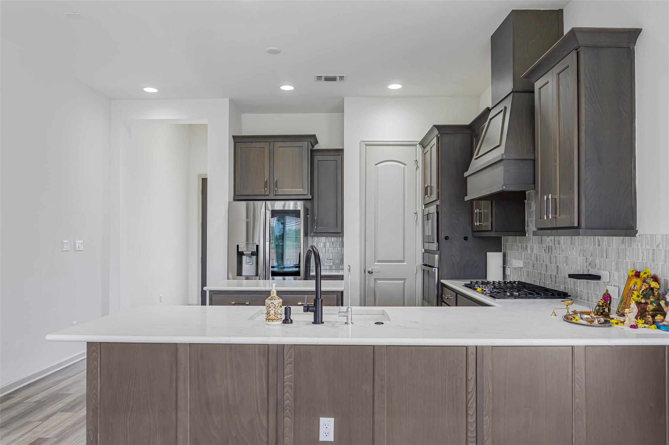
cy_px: 222
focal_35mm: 24
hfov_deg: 73.8
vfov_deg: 53.1
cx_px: 334
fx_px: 446
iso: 160
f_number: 8
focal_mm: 16
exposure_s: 1/10
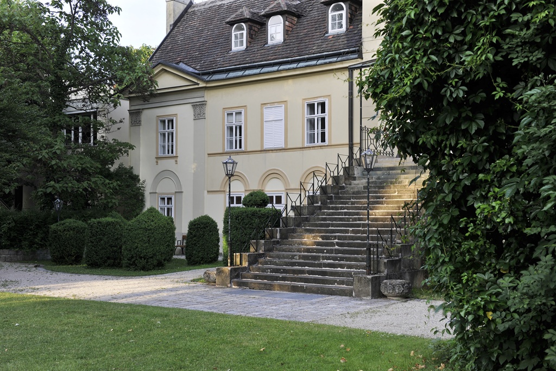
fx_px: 741
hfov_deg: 41.1
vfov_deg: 28.1
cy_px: 186
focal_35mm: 48
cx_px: 278
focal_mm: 48
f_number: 5.6
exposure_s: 1/80
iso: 100
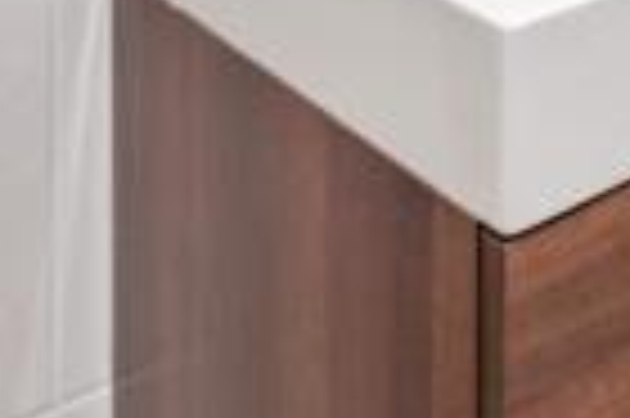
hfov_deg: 19.6
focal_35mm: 75
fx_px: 1311
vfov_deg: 13.9
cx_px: 1150
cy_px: -524
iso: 640
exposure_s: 1/30
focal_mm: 16
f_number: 6.3
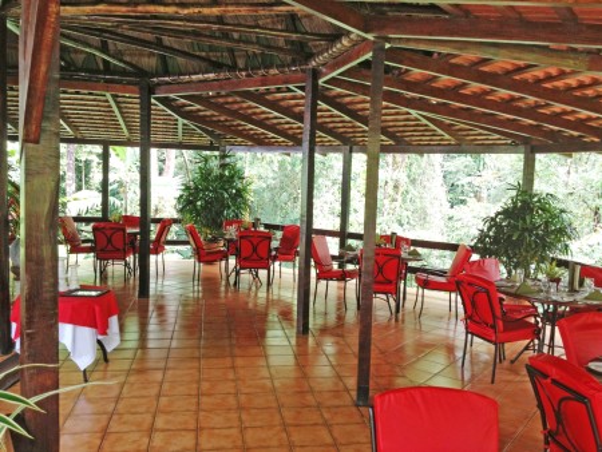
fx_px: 609
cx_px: 301
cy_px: 226
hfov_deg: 52.6
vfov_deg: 40.7
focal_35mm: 35
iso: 50
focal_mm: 4.28
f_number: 2.4
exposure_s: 1/30
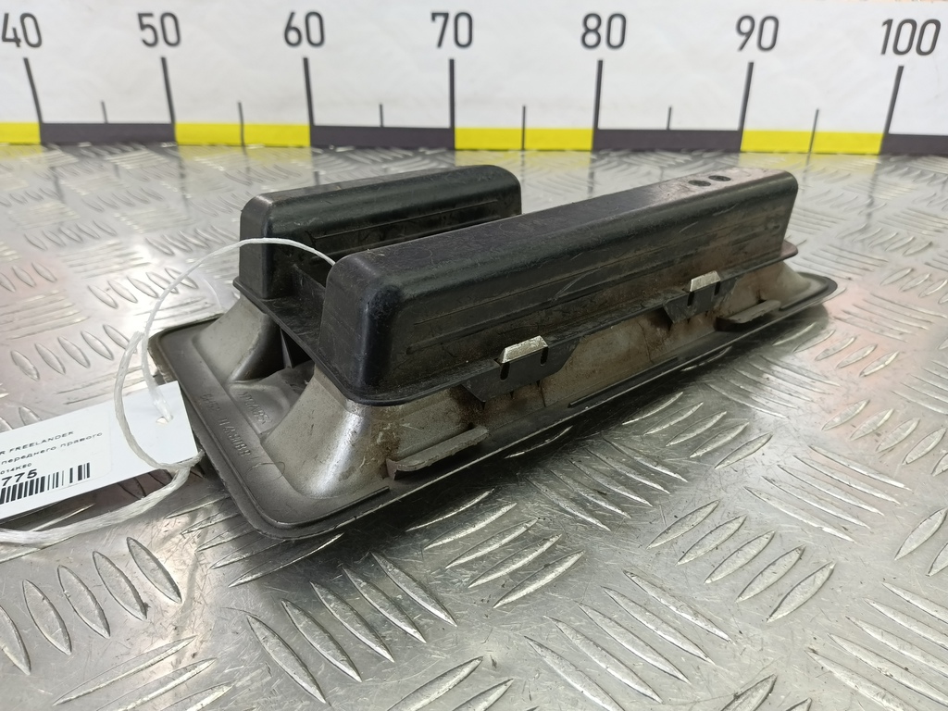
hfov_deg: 73.9
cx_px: 474
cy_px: 356
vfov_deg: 58.9
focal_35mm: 23
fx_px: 630
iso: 139
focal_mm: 4.11
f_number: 1.6
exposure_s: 1/50
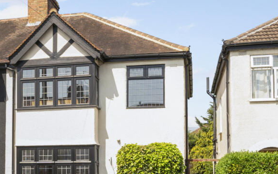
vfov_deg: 44.2
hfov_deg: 64.1
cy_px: 113
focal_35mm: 28
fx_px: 211
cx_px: 83
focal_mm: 15.5
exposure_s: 1/400
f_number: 8
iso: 200
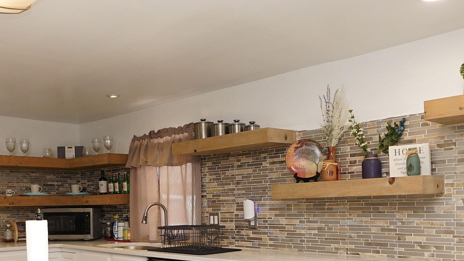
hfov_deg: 51.2
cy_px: 218
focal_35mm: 39
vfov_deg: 29.6
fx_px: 480
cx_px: 178
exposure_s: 1/60
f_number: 4
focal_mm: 10
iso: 320
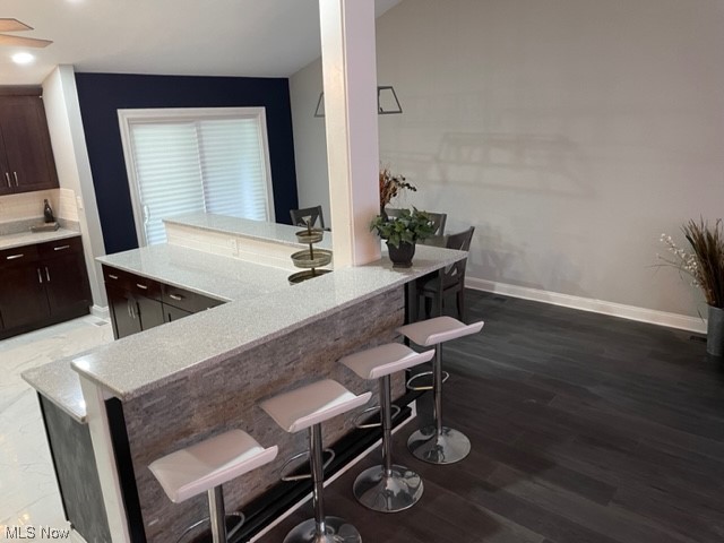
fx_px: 544
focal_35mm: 26
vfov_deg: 53.1
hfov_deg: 67.3
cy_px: 272
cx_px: 362
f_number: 1.6
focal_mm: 4.2
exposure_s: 1/60
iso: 200
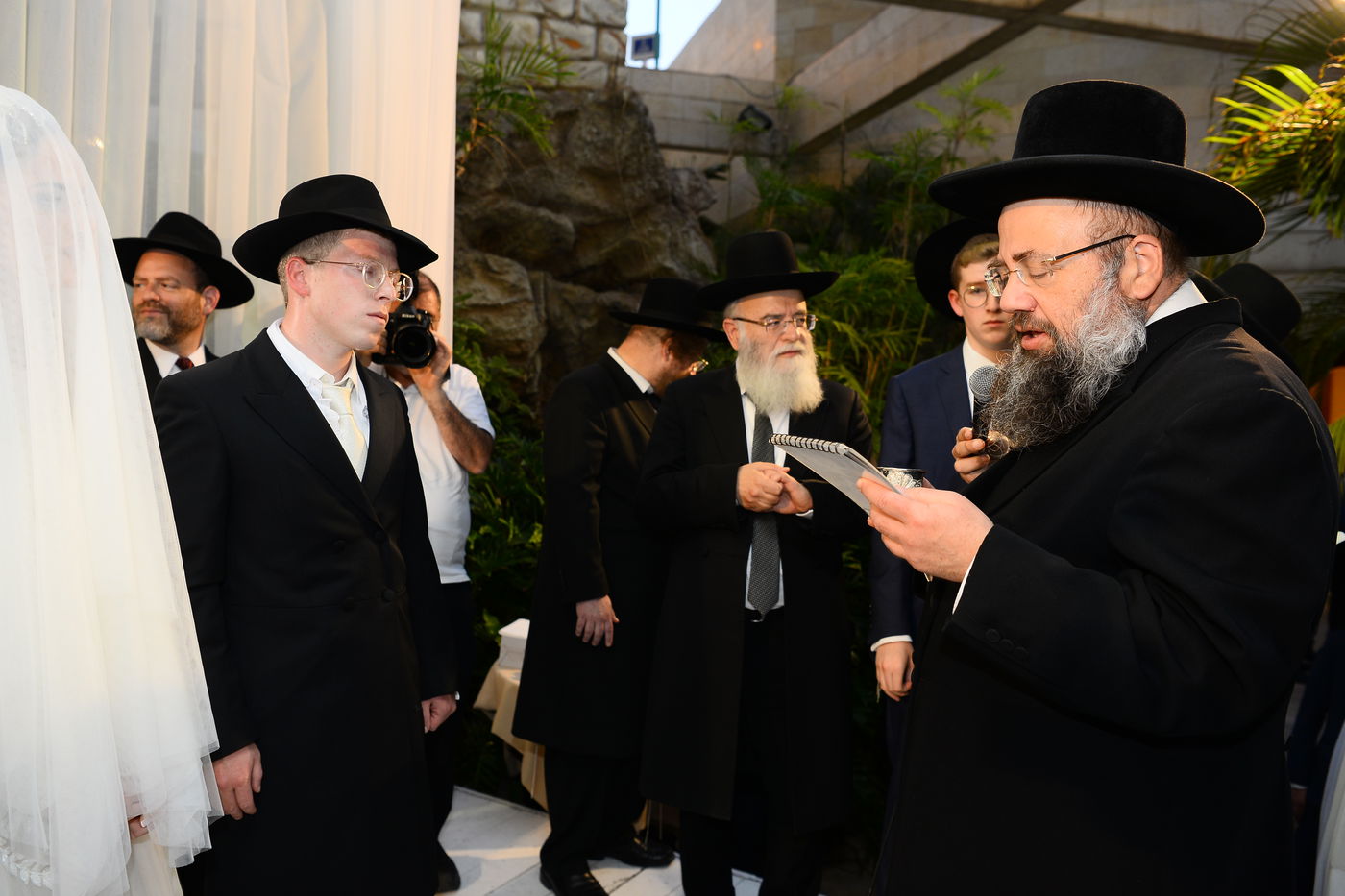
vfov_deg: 45.0
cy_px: 448
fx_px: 1083
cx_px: 672
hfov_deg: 63.7
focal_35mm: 29
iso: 640
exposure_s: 1/100
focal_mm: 29
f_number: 4
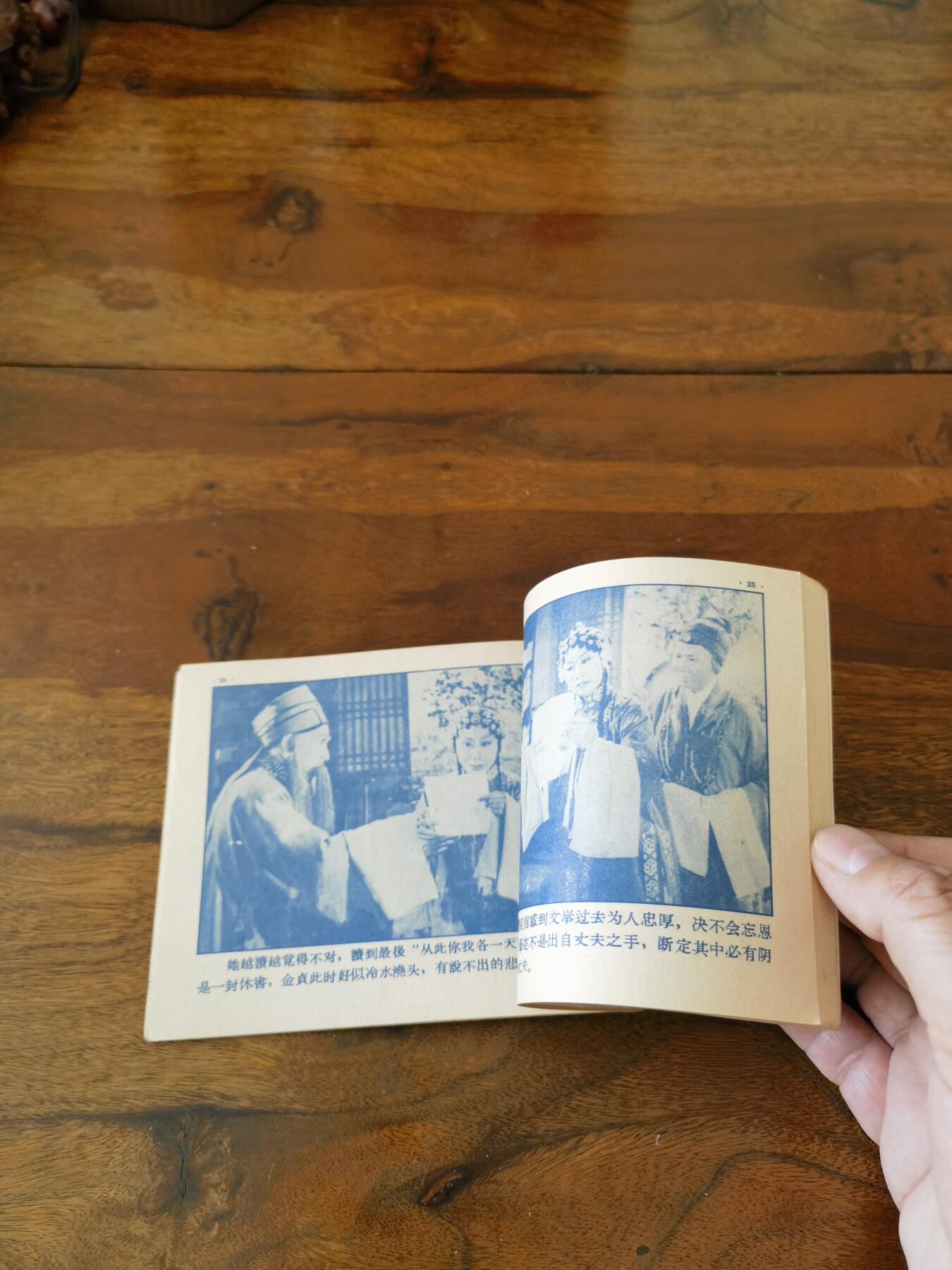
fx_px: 990
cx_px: 476
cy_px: 635
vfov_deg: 65.3
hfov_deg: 51.4
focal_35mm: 27
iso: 125
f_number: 1.9
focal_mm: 6.67
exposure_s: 1/120
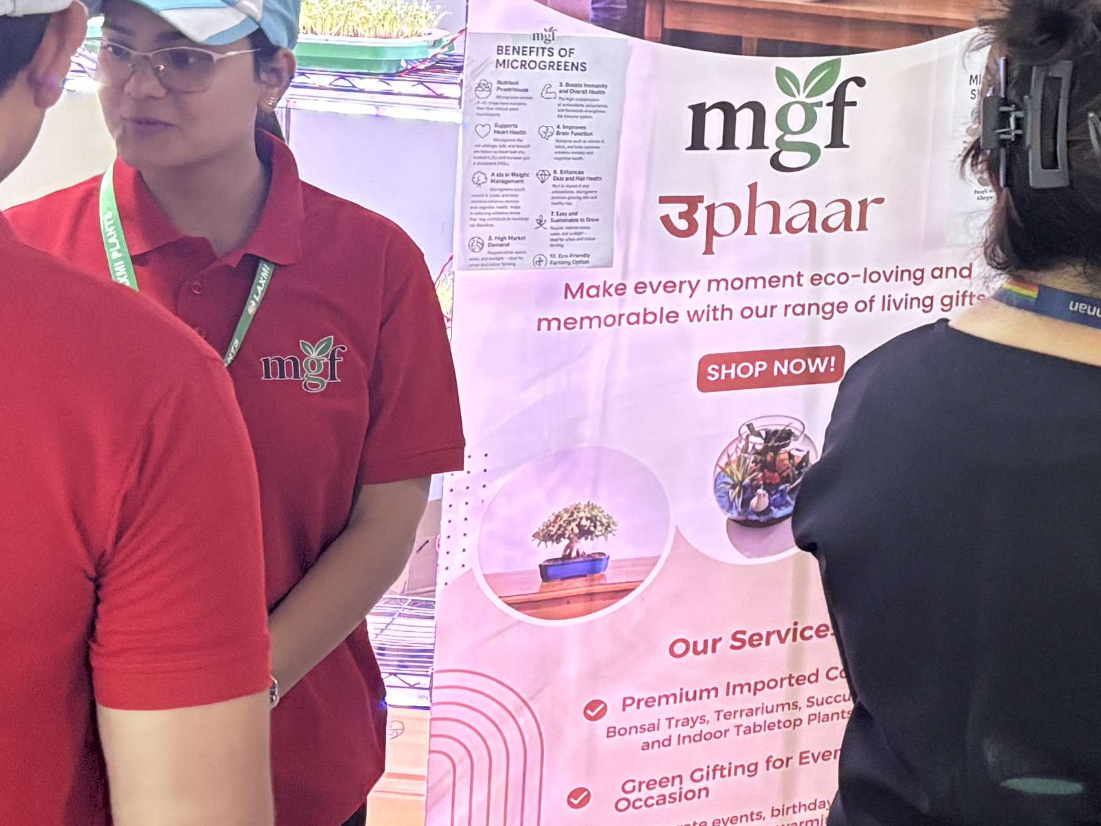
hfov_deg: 21.6
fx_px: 2767
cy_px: 77
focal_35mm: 87
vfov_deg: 16.7
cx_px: 1134
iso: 500
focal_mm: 5.96
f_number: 1.6
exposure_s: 1/50
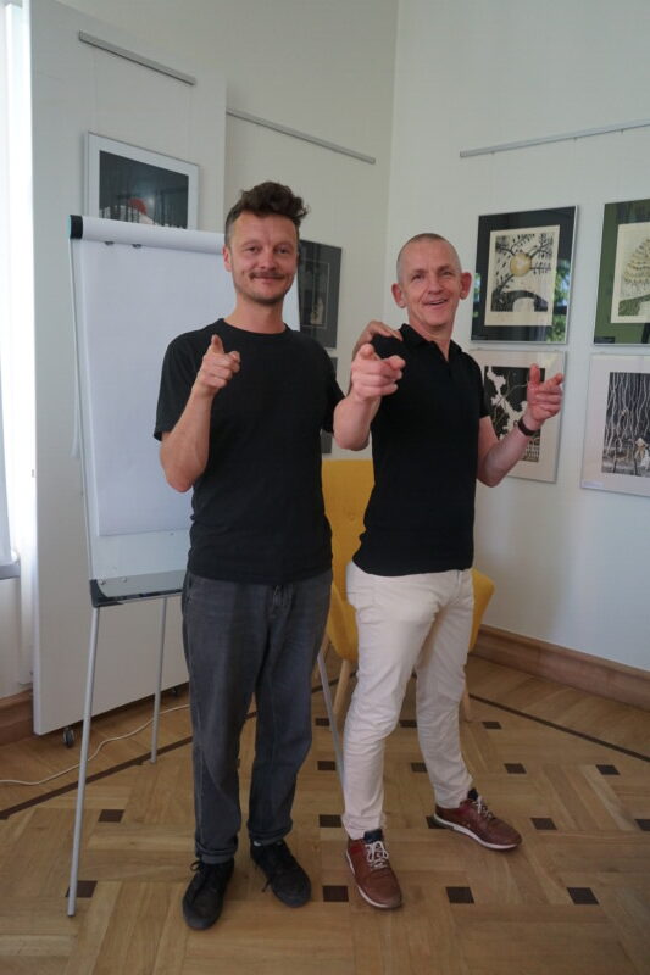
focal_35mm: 28
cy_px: 488
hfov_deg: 46.4
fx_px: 759
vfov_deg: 65.5
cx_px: 325
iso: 1600
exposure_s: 1/160
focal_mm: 28
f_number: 3.5
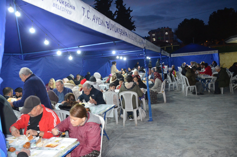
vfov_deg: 47.7
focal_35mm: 27
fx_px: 177
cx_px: 118
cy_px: 78
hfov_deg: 67.5
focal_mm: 18
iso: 3200
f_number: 3.5
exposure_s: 1/60
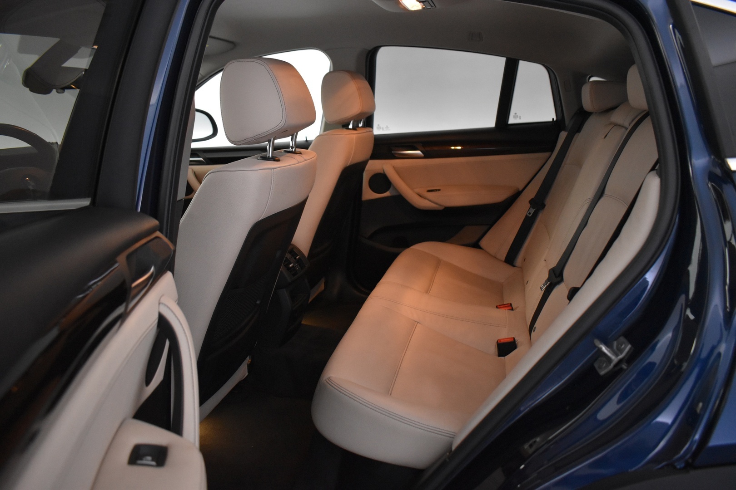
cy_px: 245
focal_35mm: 27
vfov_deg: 47.9
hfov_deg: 67.4
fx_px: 552
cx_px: 368
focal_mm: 18
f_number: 3.5
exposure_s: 1/60
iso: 2800
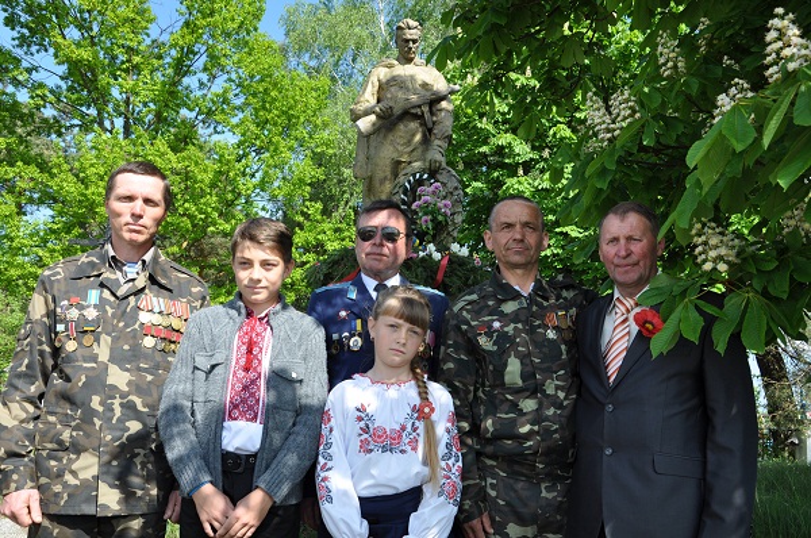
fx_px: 742
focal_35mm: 33
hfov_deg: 57.3
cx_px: 406
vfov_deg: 39.8
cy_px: 269
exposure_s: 1/250
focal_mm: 22
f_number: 8
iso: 200
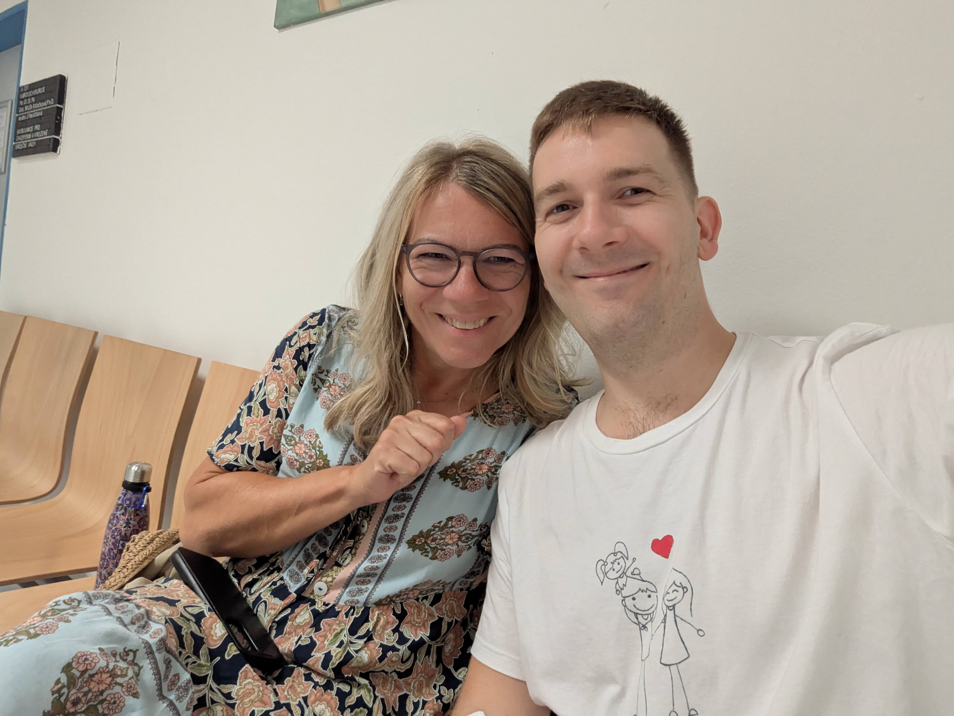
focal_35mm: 21
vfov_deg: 63.4
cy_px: 358
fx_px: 579
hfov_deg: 79.0
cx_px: 477
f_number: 2.2
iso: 441
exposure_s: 1/50
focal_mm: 2.74
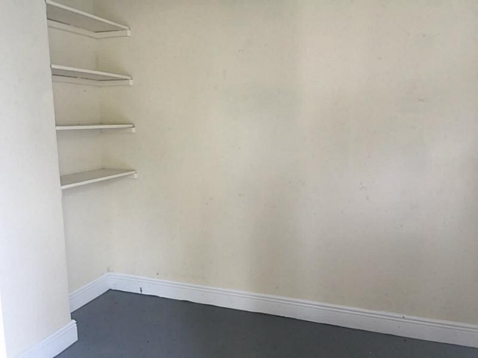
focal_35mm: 29
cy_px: 179
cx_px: 239
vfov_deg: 48.2
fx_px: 400
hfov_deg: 61.7
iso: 50
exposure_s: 1/30
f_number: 2.2
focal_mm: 4.15
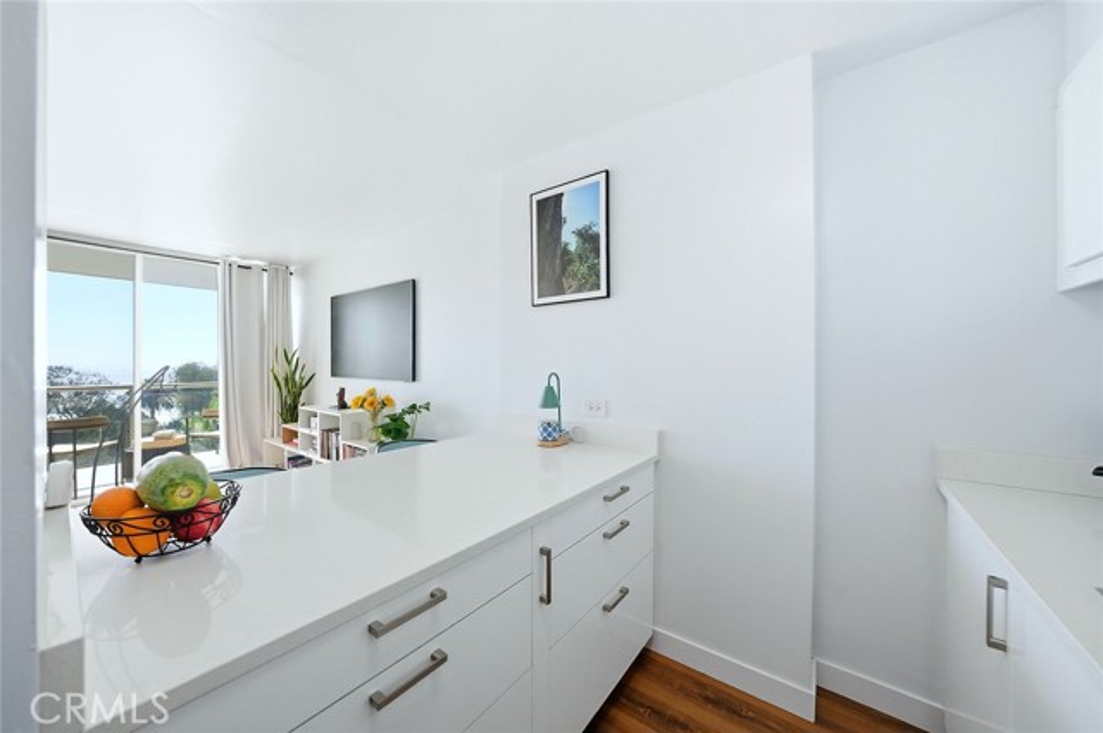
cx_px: 552
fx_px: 398
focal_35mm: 13
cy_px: 366
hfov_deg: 108.4
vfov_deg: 85.3
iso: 500
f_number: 6.3
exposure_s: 1/2000
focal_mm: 13
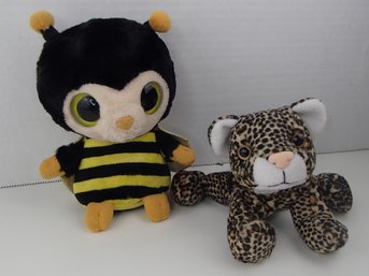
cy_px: 138
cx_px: 184
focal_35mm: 37
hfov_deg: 50.2
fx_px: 394
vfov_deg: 38.6
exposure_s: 1/160
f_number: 4.7
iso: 200
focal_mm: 6.64
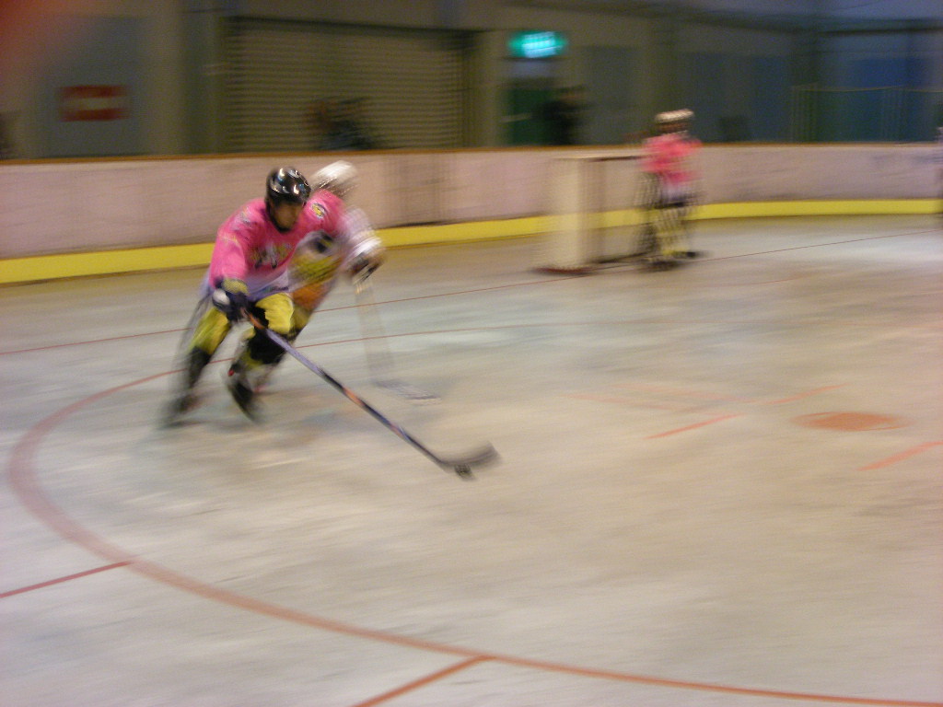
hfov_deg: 33.2
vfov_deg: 25.2
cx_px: 472
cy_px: 354
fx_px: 1580
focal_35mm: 58
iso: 200
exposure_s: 1/23
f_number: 3.5
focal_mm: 9.7
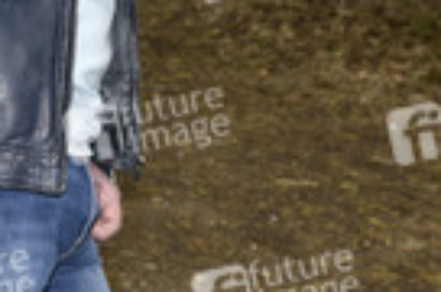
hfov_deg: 6.4
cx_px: 190
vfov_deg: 4.2
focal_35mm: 325
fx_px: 3972
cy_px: -117
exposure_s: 1/160
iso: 320
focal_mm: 98
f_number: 8
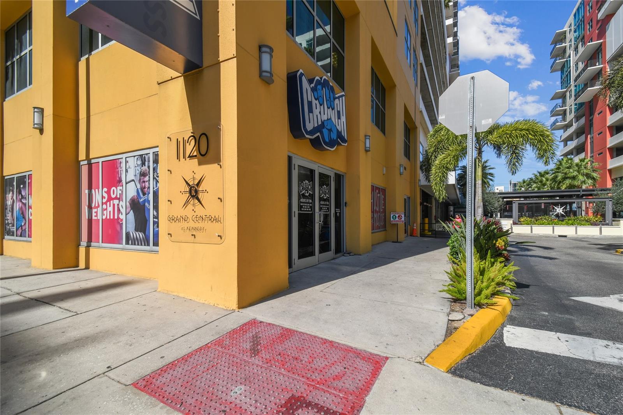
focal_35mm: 15
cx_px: 312
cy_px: 208
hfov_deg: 100.4
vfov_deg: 77.3
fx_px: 260
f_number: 7.1
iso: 100
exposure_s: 1/200
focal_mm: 10
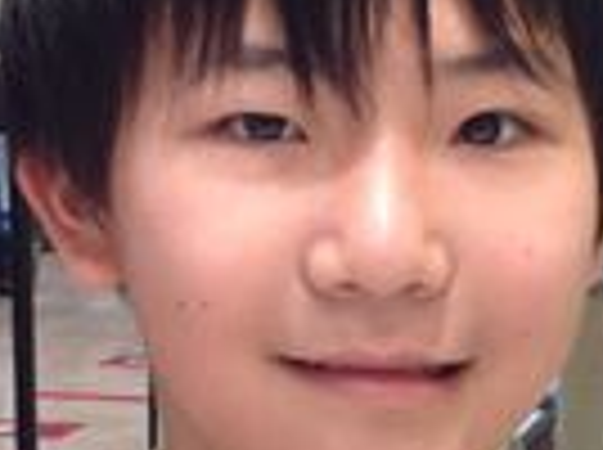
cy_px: 482
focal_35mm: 157
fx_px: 2730
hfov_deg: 12.6
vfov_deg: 9.3
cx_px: 297
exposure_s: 1/40
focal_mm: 4.28
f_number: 2.4
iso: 50
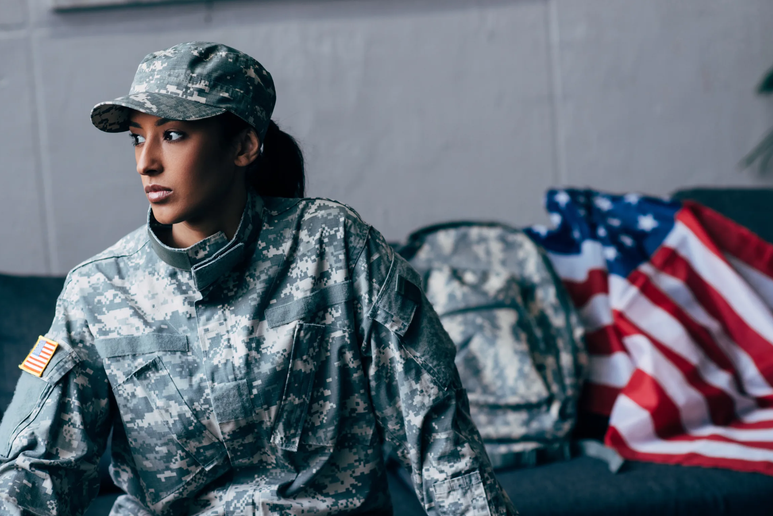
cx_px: 355
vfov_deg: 14.4
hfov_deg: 21.4
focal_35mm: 95
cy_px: 229
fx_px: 2040
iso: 250
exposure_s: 1/200
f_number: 2.8
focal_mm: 85
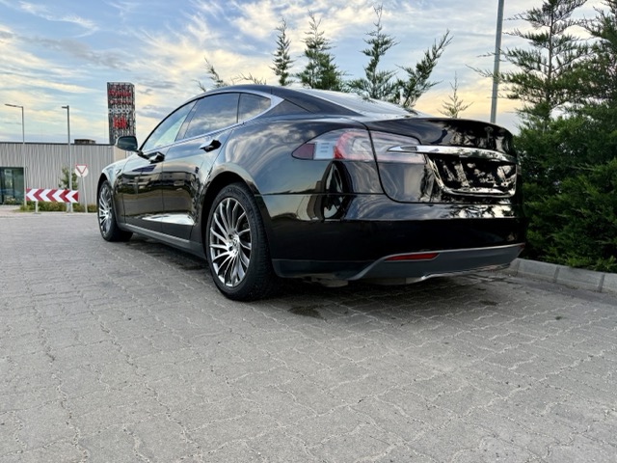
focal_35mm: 24
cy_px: 232
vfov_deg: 56.8
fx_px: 428
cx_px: 308
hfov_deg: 71.6
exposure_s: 1/660
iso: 100
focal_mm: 6.76
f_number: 1.78
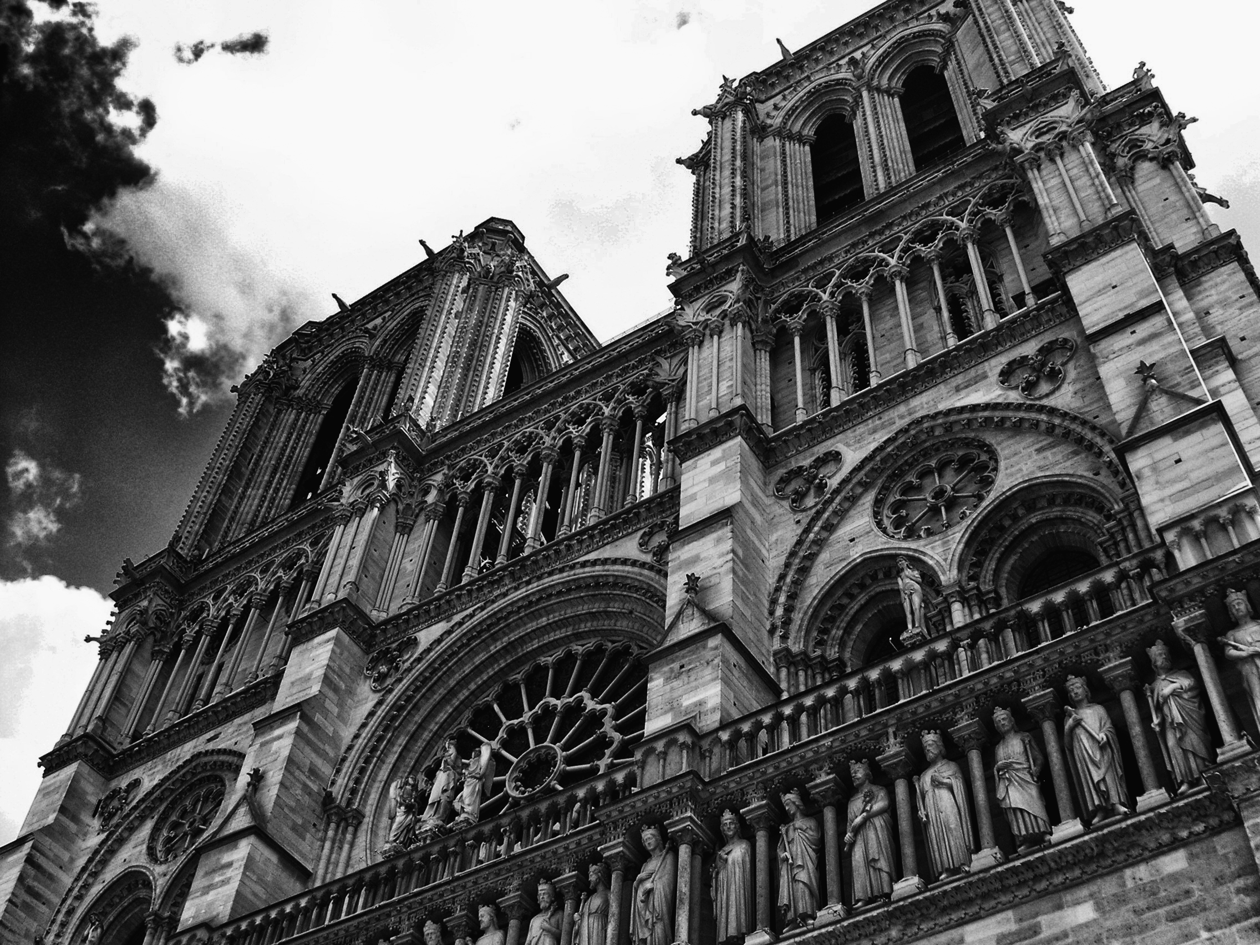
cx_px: 630
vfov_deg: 37.7
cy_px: 472
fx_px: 1383
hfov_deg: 49.0
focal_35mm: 38
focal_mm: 7.8
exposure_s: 1/500
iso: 100
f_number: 5.6
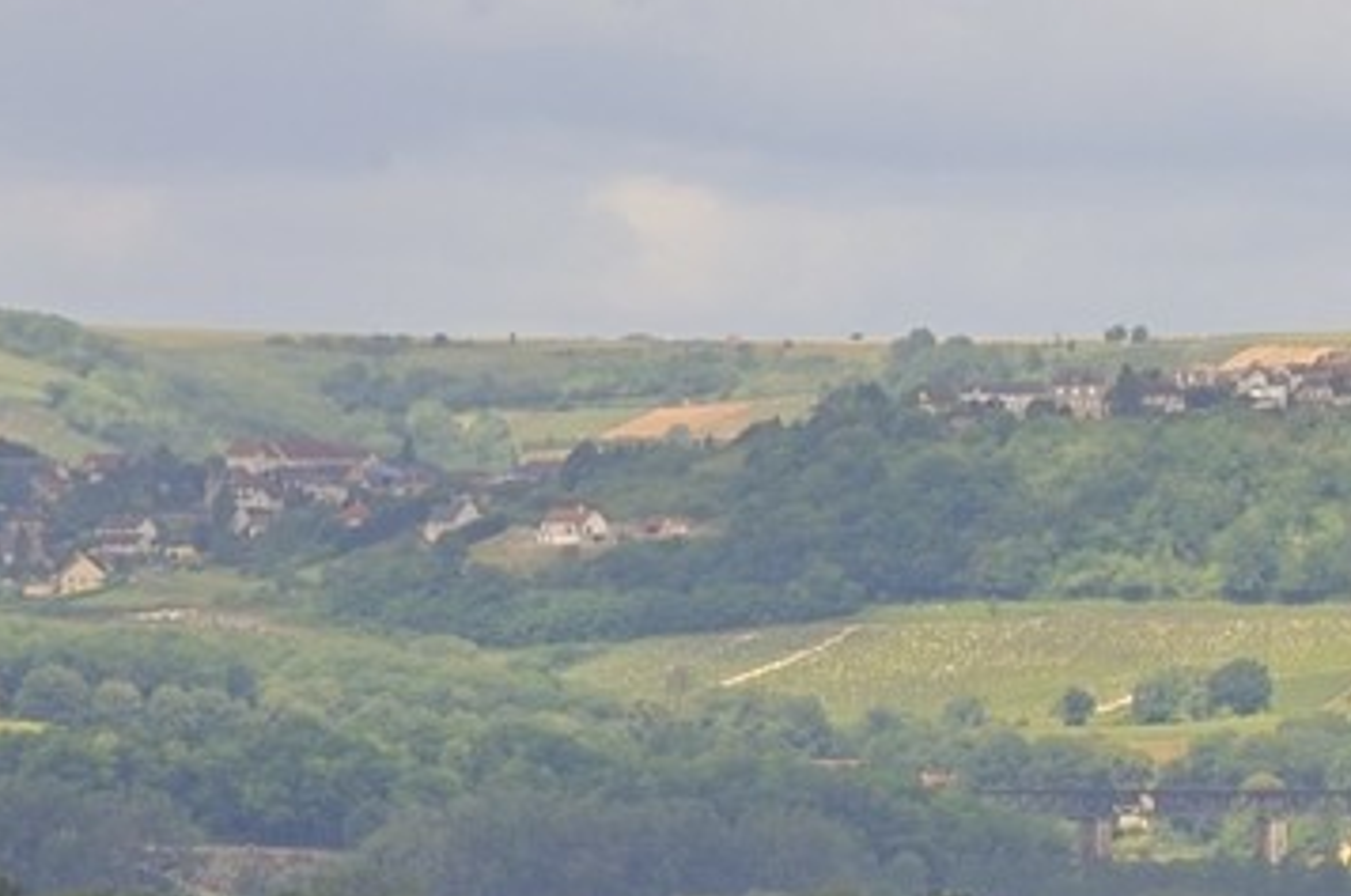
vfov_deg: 1.7
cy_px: 1013
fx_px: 29419
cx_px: 2929
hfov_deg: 2.6
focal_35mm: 785
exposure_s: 1/320
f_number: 13
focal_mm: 175
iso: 400
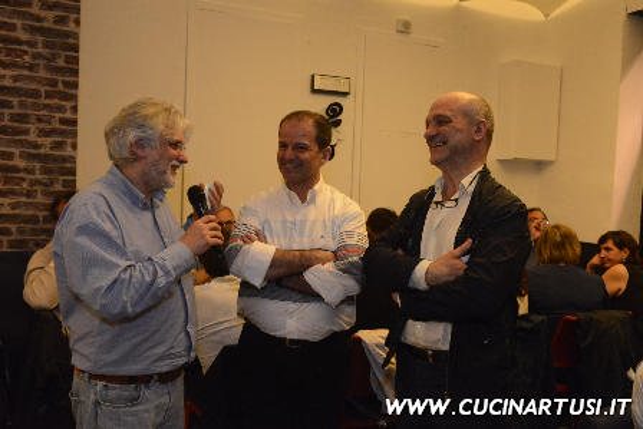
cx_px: 322
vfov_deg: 41.1
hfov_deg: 58.7
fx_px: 572
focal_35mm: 32
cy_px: 214
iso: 6400
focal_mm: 32
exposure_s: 1/60
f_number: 8
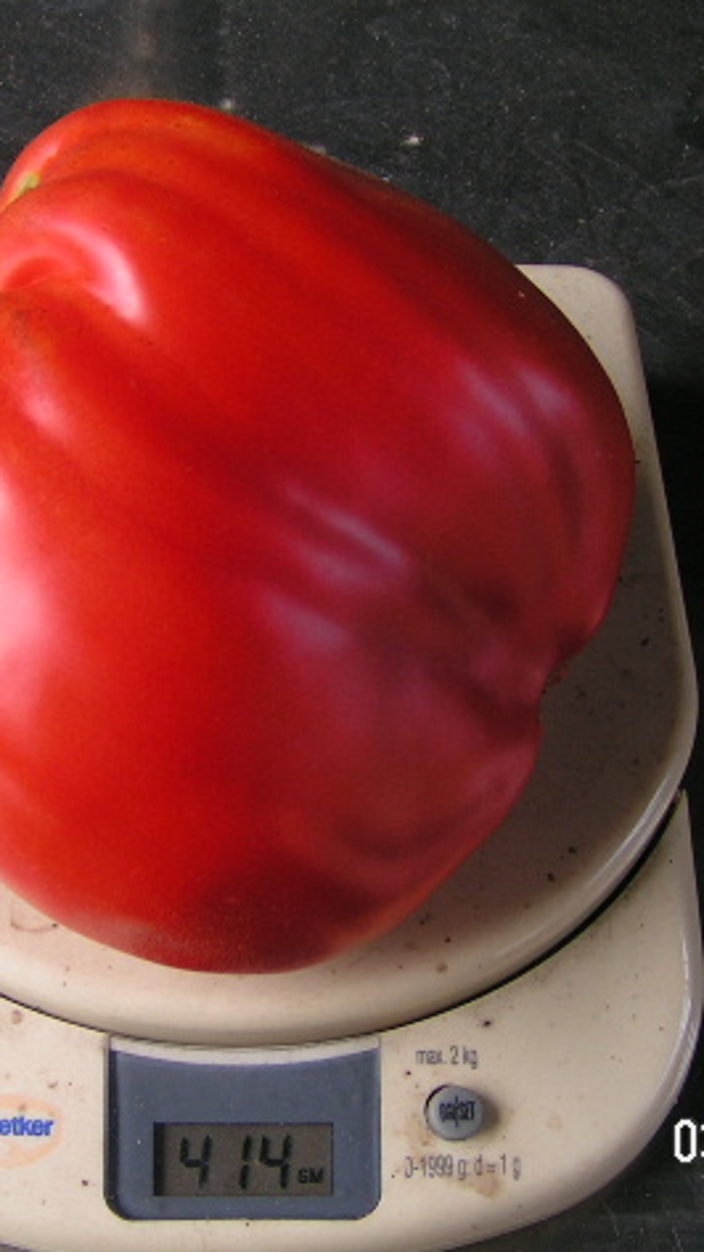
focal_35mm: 56
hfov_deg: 21.4
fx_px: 1859
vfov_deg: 37.2
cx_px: 233
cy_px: 630
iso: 50
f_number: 3.5
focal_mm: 5.8
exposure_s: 1/60
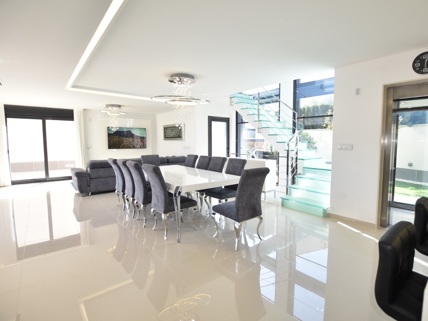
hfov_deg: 90.8
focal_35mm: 17
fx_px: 210
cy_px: 159
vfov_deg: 74.7
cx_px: 234
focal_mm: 10
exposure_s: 1/200
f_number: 3.5
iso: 200
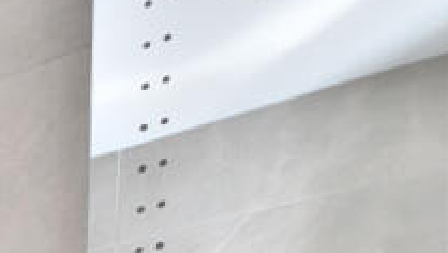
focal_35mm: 77
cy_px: 685
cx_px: -452
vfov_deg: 11.5
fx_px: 916
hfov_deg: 18.2
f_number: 4.5
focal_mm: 10
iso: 400
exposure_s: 1/200
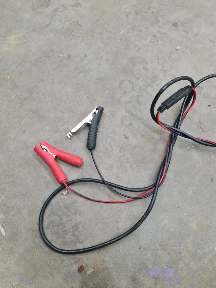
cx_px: 105
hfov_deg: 53.0
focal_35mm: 26
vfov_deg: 67.3
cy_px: 149
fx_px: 216
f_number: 1.8
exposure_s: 1/100
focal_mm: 7
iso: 200
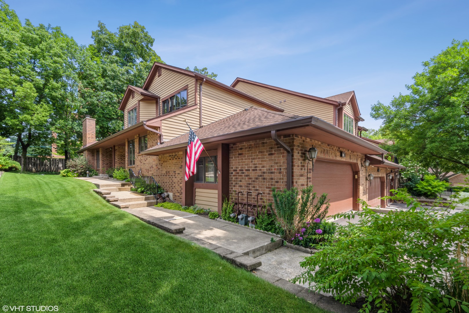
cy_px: 156
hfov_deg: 100.4
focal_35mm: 15
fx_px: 195
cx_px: 234
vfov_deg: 77.4
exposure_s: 1/20
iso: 100
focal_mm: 15
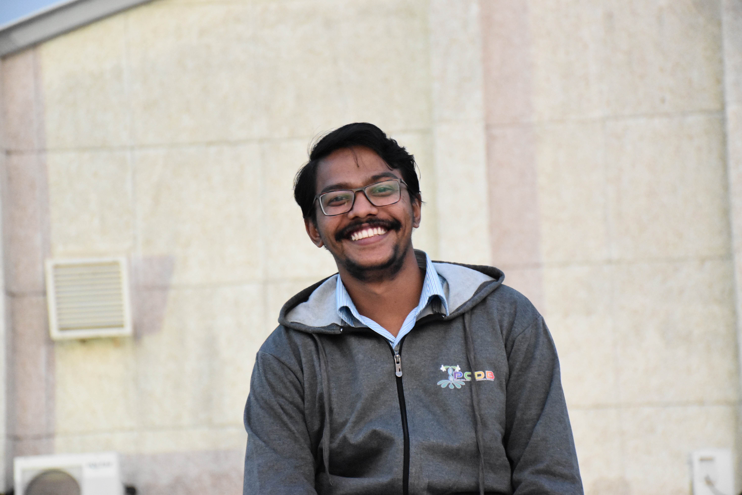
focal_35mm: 112
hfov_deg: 18.2
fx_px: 2319
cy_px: 248
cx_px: 371
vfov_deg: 12.2
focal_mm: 75
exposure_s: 1/20
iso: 6400
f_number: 5
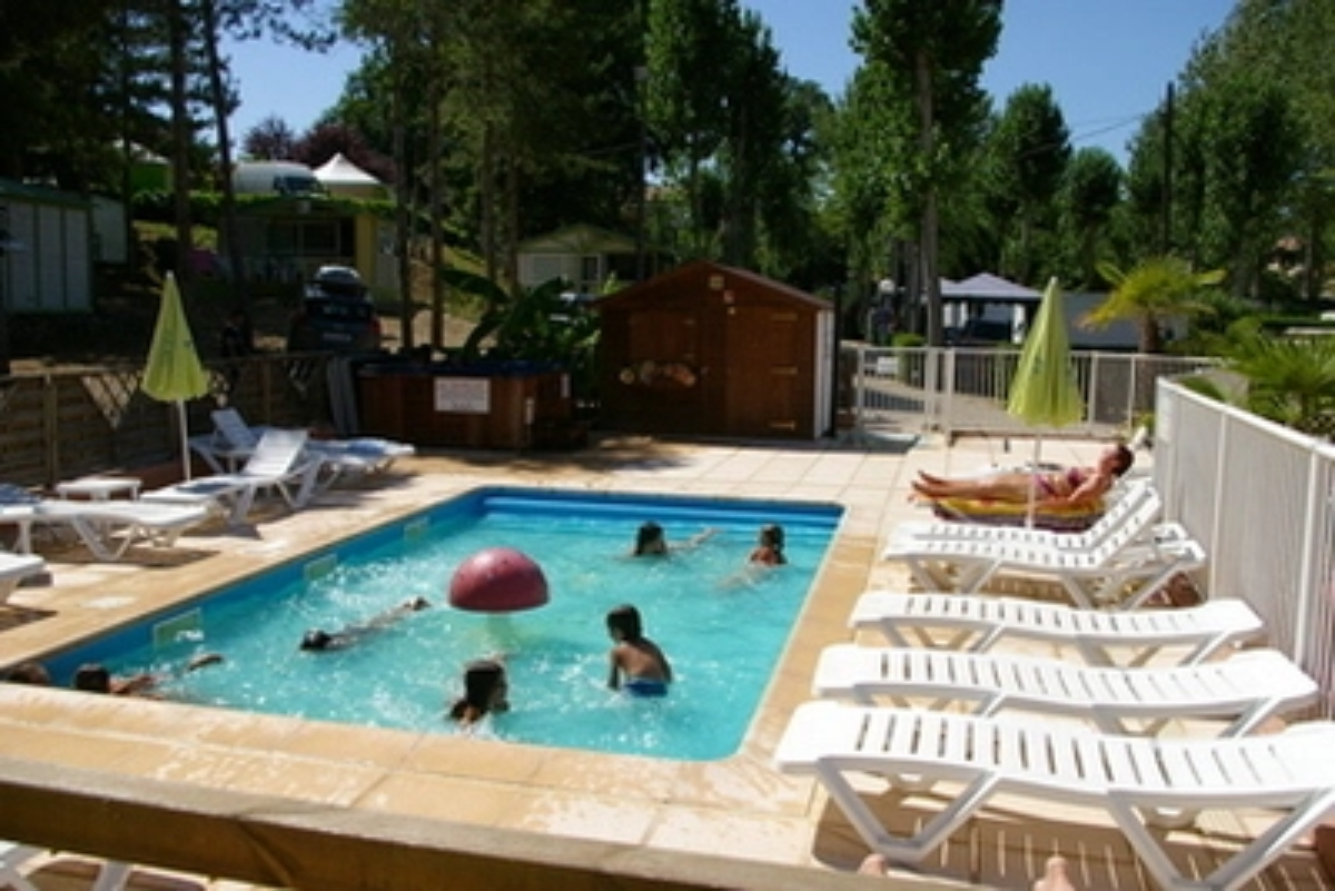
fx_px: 1113
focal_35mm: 30
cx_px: 668
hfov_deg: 61.9
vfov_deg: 43.6
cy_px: 446
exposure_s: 1/500
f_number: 8
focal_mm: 20
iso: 200
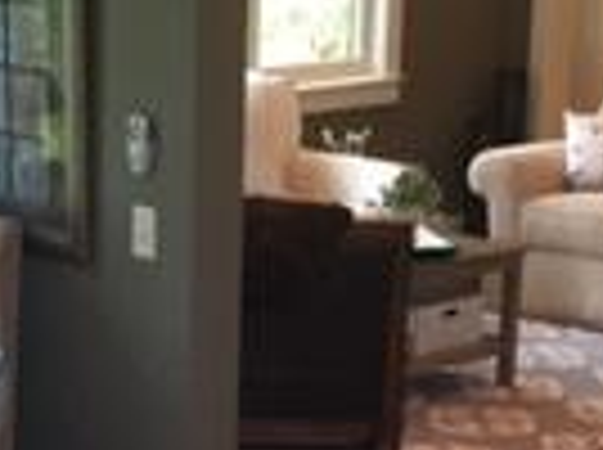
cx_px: 166
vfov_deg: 10.2
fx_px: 2417
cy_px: 711
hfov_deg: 14.2
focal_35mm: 139
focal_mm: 4.15
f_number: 2.2
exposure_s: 1/30
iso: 125
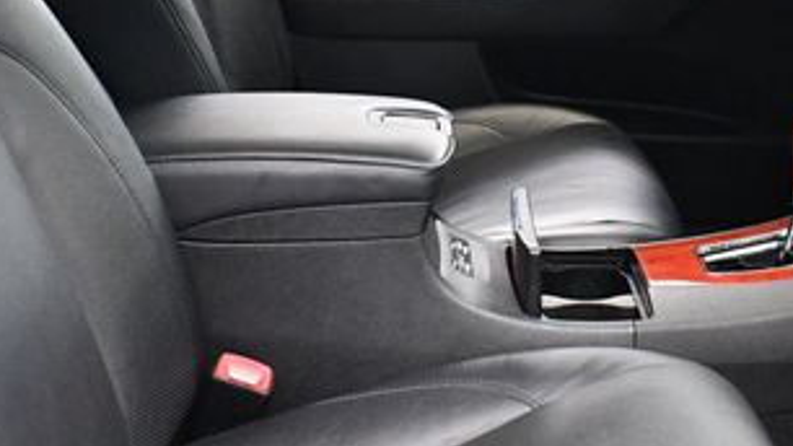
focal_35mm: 79
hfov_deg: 26.6
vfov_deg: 15.2
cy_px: 109
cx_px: 565
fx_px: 1661
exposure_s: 1/80
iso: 3200
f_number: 3.5
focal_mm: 18
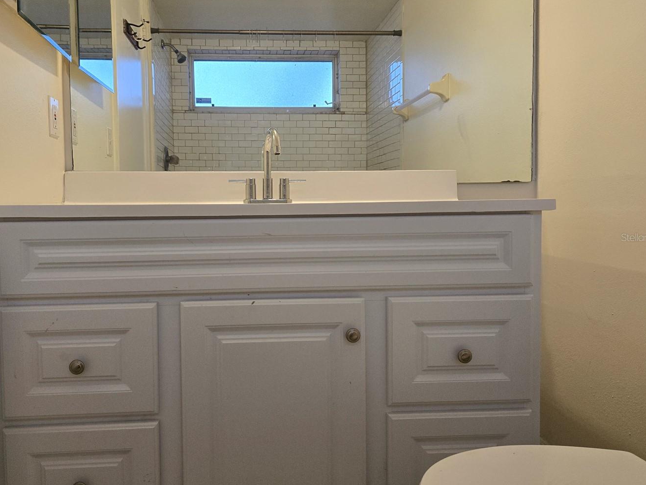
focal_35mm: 28
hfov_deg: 63.1
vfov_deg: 49.8
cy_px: 237
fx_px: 523
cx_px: 274
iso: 160
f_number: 1.7
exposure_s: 1/120
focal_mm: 6.3
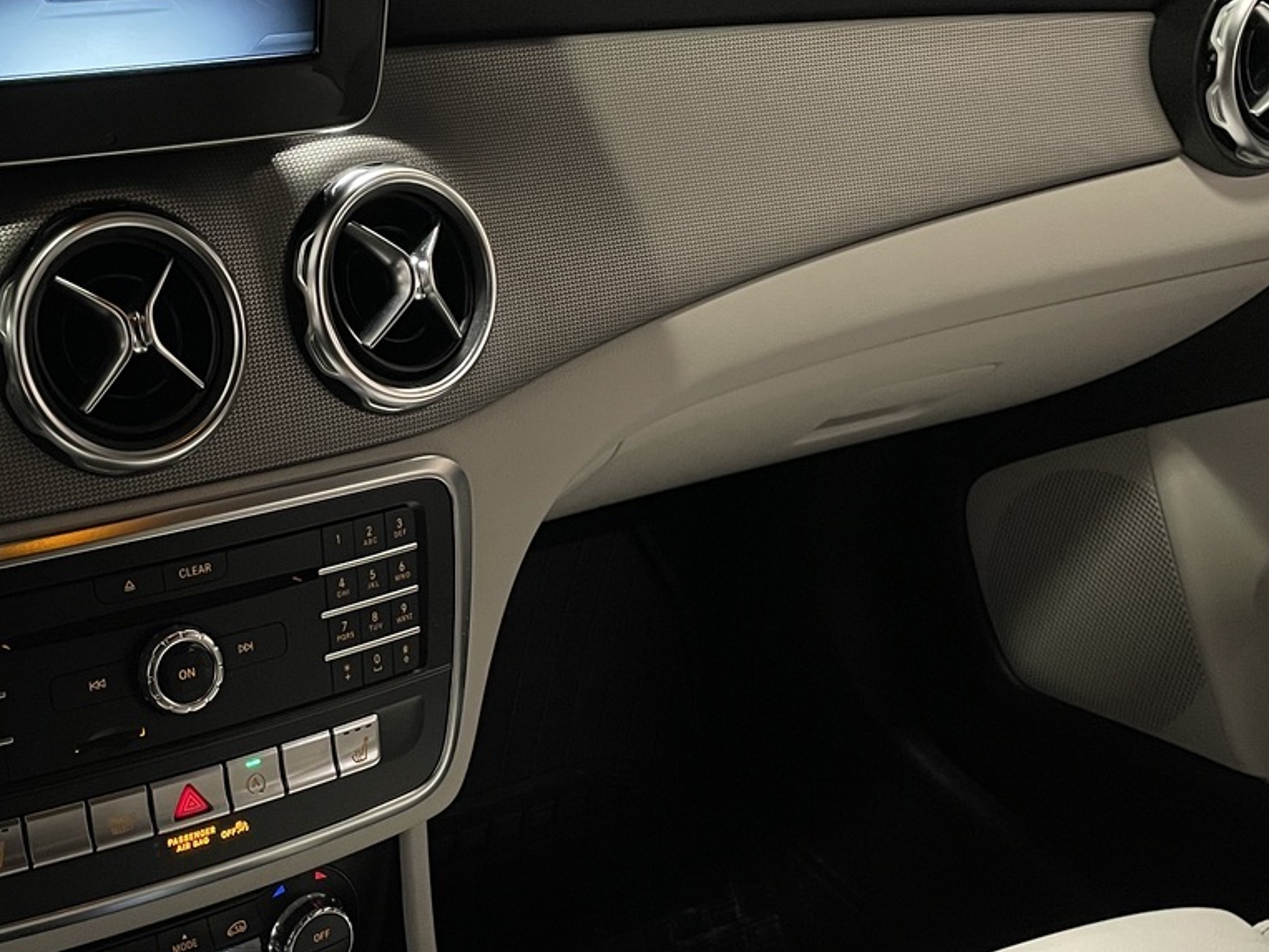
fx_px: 1796
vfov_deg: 29.6
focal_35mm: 49
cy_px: 542
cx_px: 284
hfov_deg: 37.7
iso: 400
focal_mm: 4.2
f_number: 1.6
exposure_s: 1/60
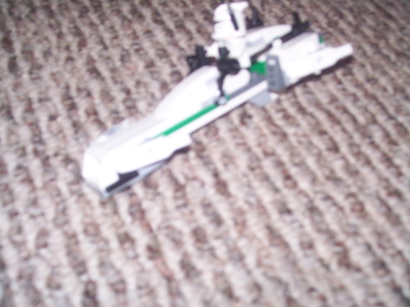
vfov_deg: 32.2
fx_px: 533
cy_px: 154
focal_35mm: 45
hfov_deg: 42.1
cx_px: 205
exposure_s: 1/73.6
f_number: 3
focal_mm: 7.6
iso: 160
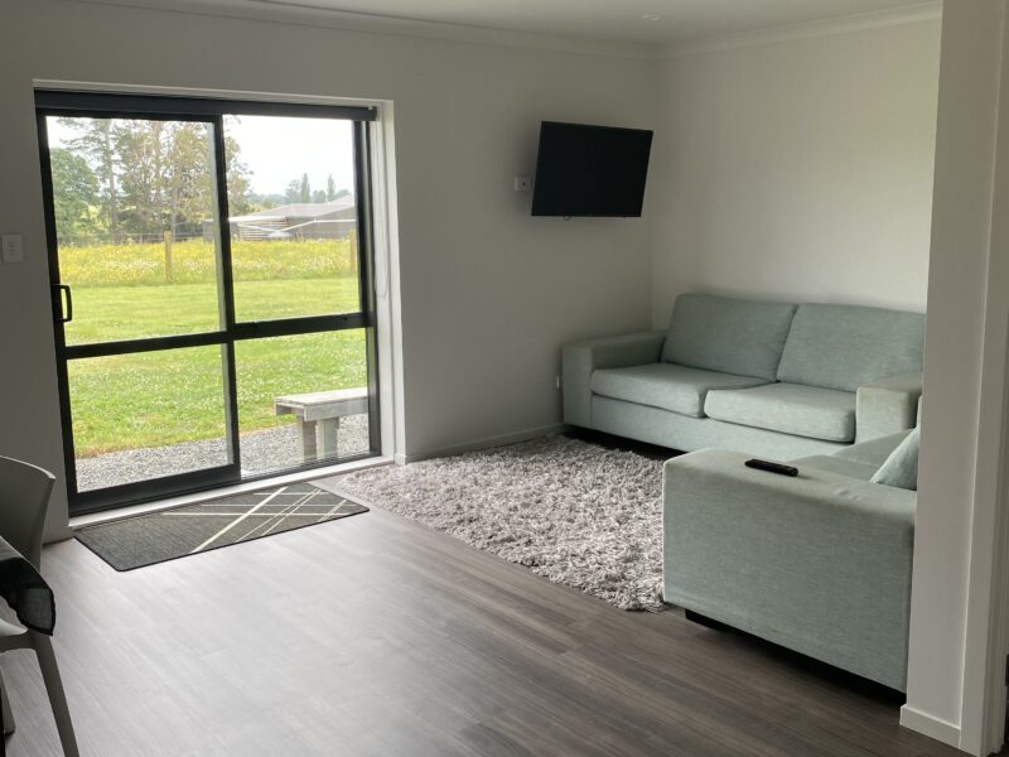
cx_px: 504
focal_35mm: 26
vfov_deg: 53.1
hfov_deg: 67.3
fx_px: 758
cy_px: 378
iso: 32
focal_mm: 4.25
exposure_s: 1/252
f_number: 1.8
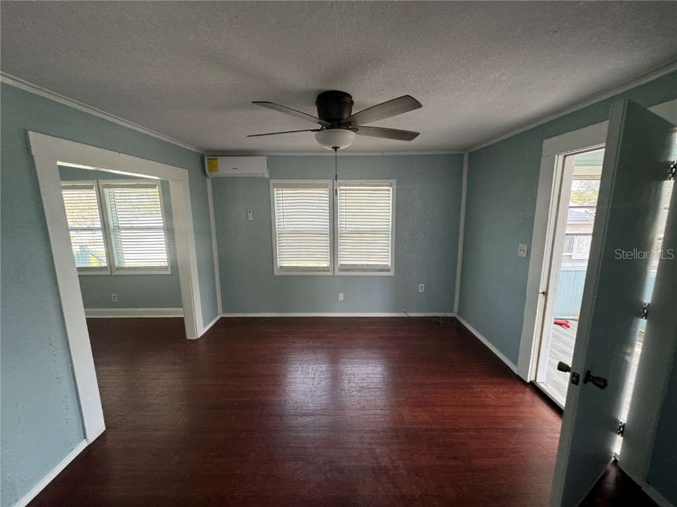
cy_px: 254
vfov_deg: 85.7
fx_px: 274
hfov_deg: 102.1
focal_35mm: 14
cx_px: 338
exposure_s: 1/120
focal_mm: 2.22
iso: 160
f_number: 2.2
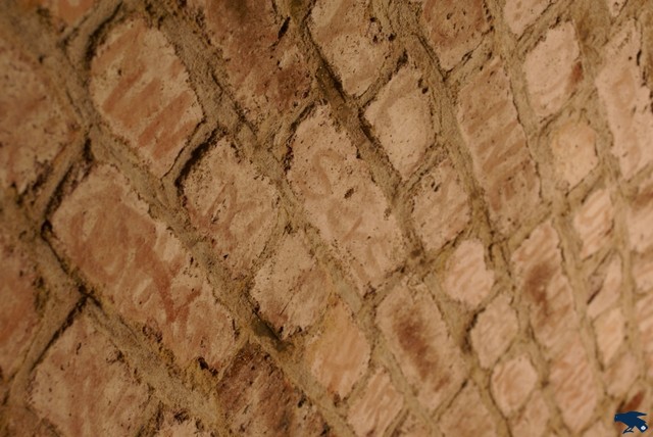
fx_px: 1089
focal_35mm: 60
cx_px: 326
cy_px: 218
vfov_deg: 22.7
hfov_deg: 33.4
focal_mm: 40
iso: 400
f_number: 5.6
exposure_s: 1/13
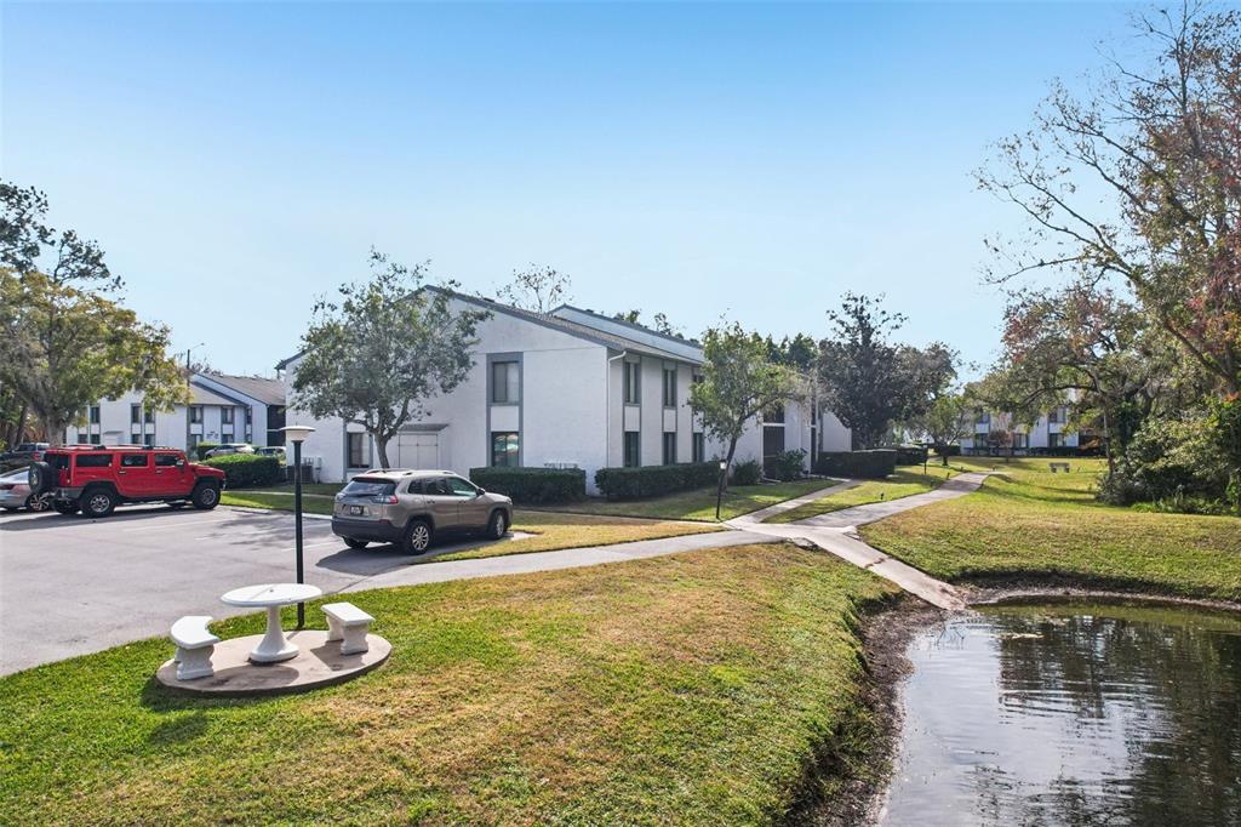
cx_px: 620
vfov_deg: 57.2
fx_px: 758
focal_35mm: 22
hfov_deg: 78.6
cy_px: 414
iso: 400
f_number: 2.8
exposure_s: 1/1250
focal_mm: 8.4
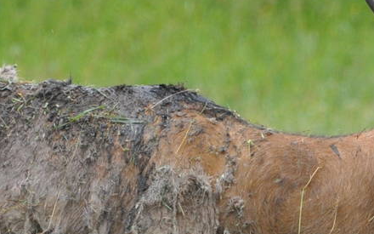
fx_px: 16991
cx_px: 216
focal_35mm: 1667
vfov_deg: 0.8
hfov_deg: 1.3
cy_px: 257
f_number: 5.6
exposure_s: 1/800
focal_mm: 300
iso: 800
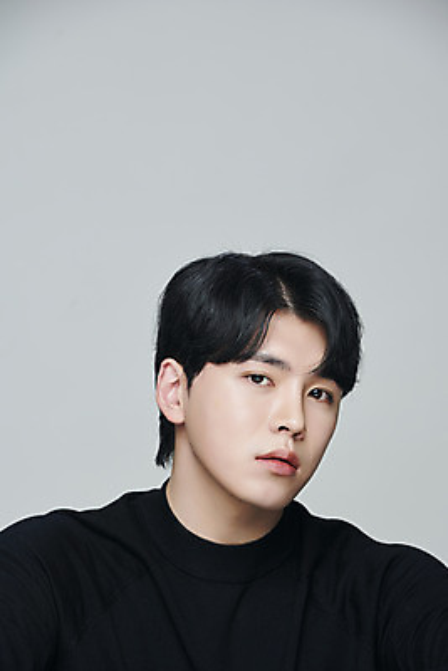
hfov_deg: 10.2
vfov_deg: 15.2
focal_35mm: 135
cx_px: 224
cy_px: 336
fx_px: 2518
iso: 64
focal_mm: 135
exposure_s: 1/125
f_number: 7.1
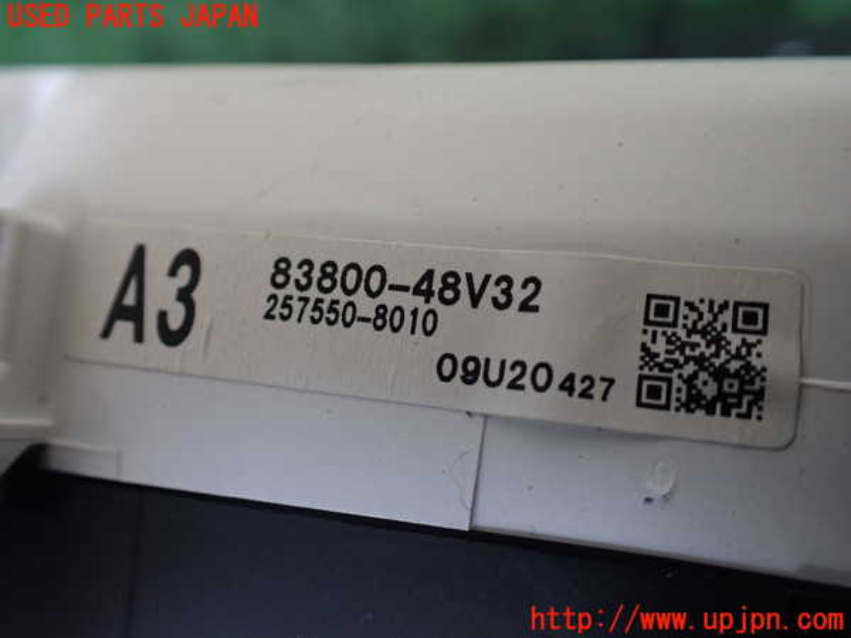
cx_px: 426
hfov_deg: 60.0
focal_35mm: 30
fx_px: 738
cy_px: 319
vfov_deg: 46.8
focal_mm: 5.4
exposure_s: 1/125
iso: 250
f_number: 2.3
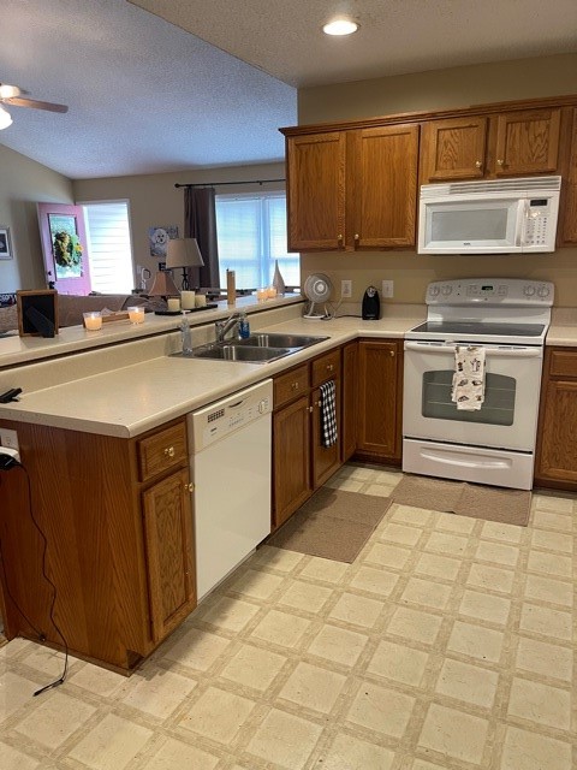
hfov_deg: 53.1
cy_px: 385
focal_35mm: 26
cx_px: 288
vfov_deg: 67.3
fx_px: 578
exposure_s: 1/60
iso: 250
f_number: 1.6
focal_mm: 5.1
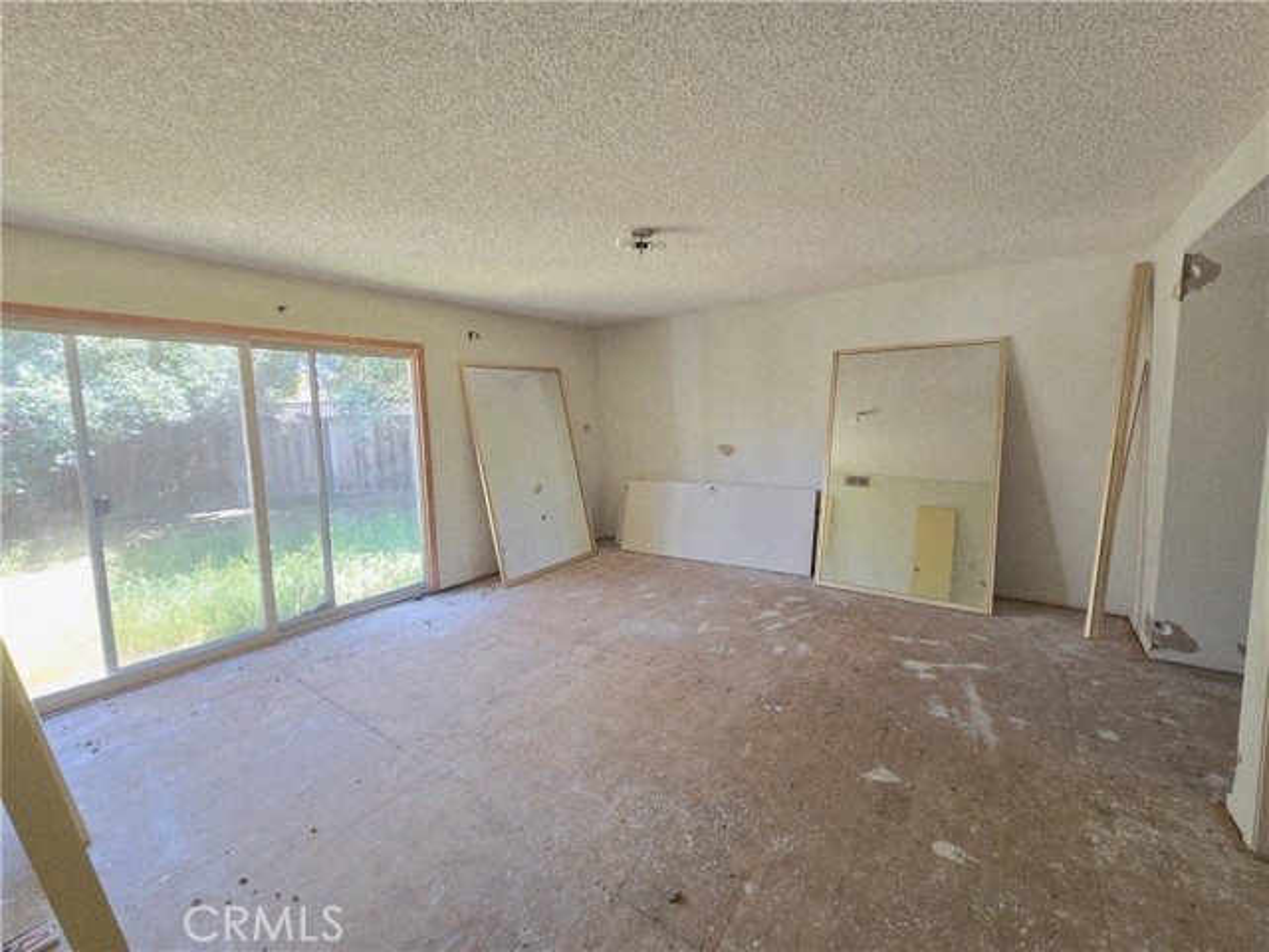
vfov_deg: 89.9
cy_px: 476
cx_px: 634
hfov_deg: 106.2
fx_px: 477
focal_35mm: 13
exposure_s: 1/60
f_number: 2.2
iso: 320
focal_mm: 2.2
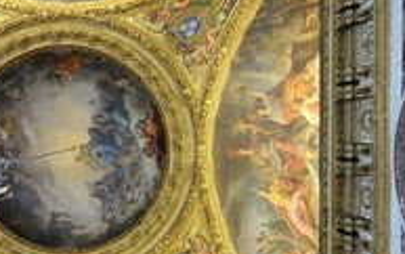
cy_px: 143
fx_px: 342
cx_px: 109
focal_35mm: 31
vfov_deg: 40.6
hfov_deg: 58.5
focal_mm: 14
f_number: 10
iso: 200
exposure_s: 2
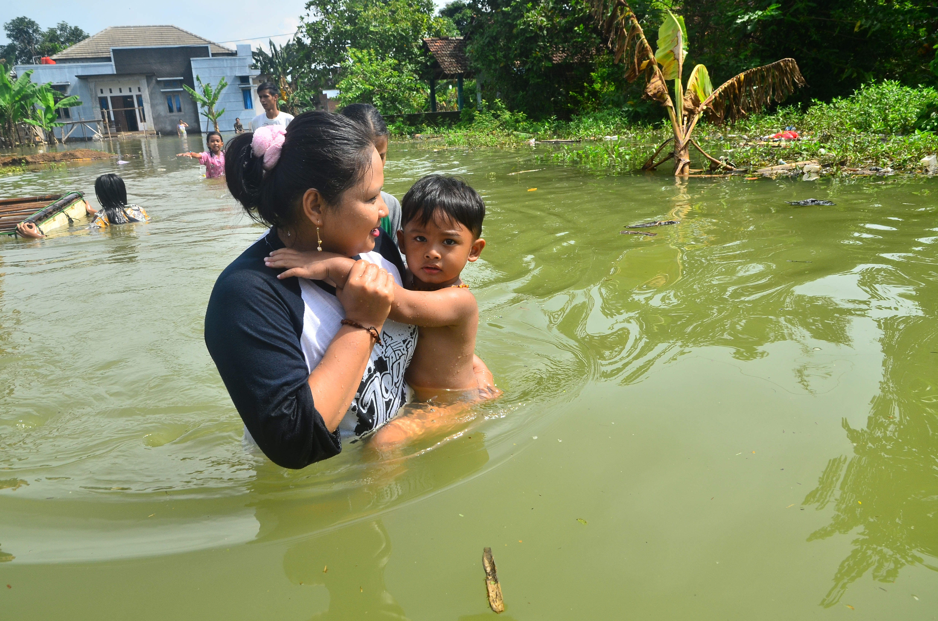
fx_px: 624
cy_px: 310
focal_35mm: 24
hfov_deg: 73.9
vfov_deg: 52.9
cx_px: 469
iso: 200
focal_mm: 16
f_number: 9.5
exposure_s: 1/350
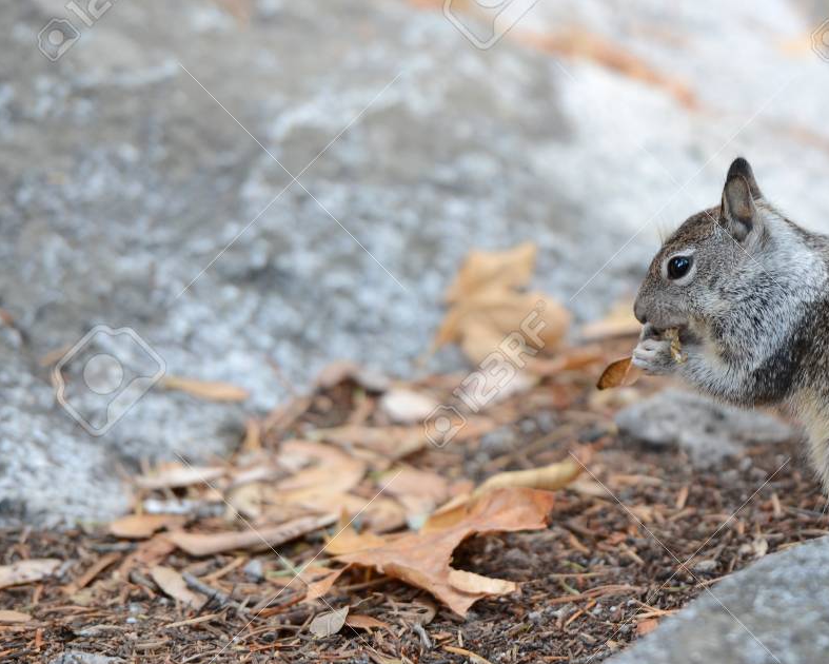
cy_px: 338
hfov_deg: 6.2
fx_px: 7608
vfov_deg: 5.0
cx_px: 682
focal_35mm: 310
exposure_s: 1/60
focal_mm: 200
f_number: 3.2
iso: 640
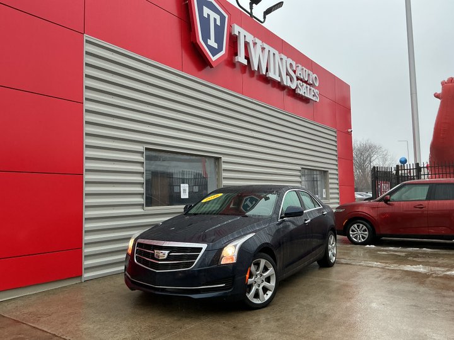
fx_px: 380
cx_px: 227
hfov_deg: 61.7
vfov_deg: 48.2
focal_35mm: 29
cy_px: 170
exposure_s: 1/120
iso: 50
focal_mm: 3
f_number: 1.8
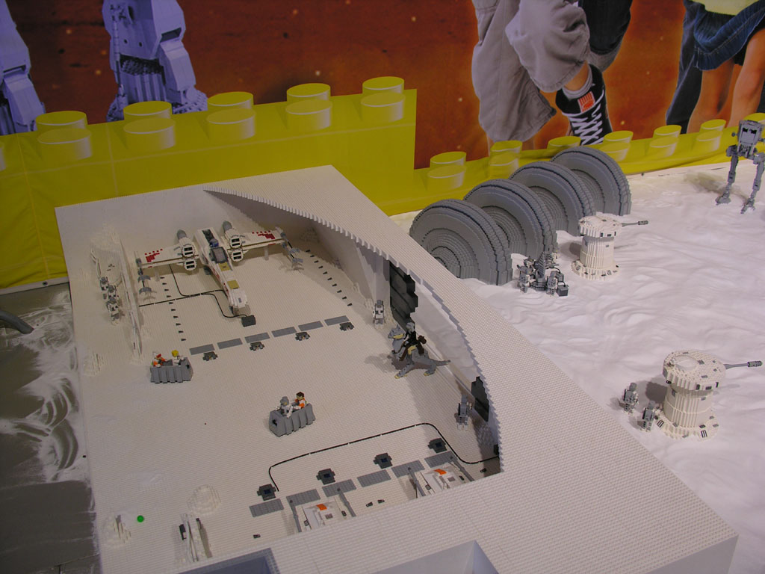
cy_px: 287
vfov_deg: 40.7
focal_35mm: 35
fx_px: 773
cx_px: 382
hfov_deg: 52.6
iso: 50
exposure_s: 1/49.6
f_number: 3.2
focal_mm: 8.9
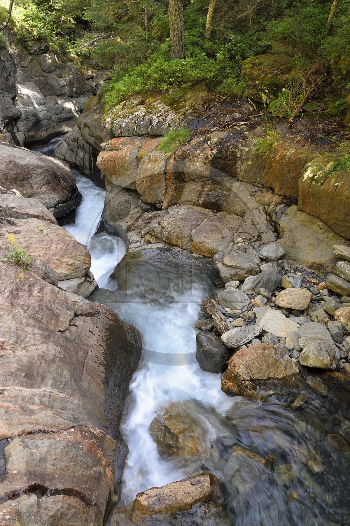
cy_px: 263
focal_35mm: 30
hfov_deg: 43.6
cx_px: 175
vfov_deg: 62.0
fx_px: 438
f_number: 14
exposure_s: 1/10
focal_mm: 30
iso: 200
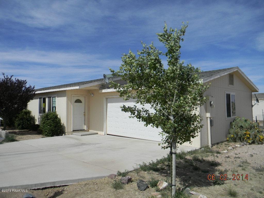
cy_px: 99
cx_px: 132
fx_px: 214
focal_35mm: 28
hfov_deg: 63.4
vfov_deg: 49.7
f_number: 7
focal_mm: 5
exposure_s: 1/500
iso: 80
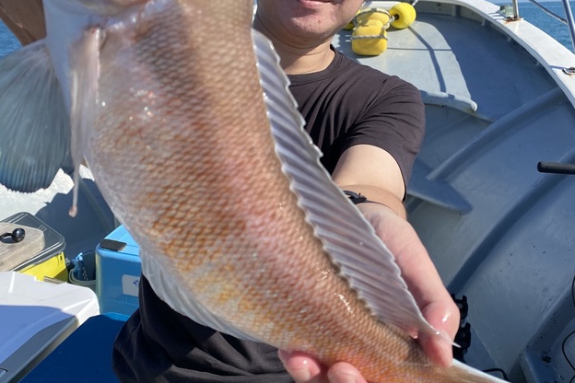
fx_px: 591
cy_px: 127
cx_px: 289
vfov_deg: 35.6
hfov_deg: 51.9
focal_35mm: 37
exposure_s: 1/2268
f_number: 1.8
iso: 32
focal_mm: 4.25
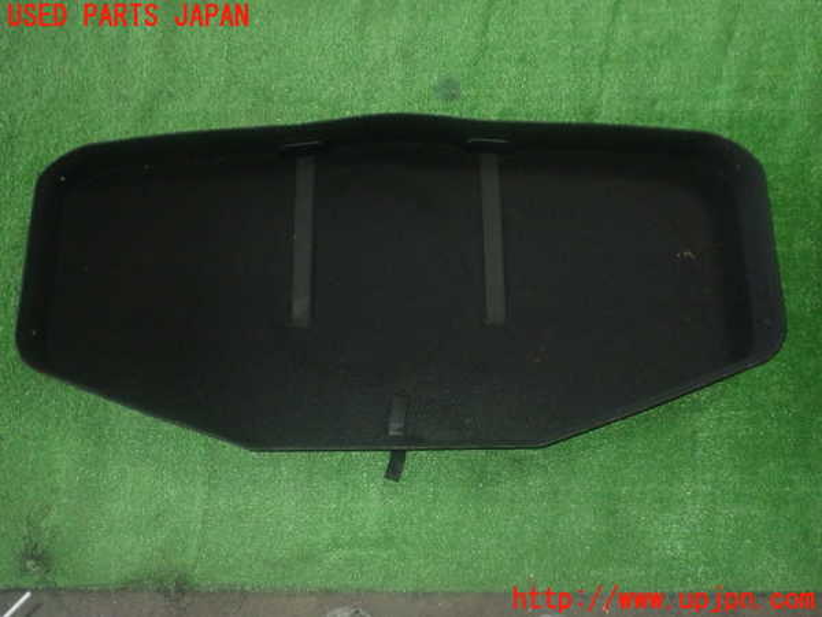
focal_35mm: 30
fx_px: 712
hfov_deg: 60.0
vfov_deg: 46.8
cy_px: 308
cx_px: 411
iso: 800
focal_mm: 5.4
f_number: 6.3
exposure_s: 1/30
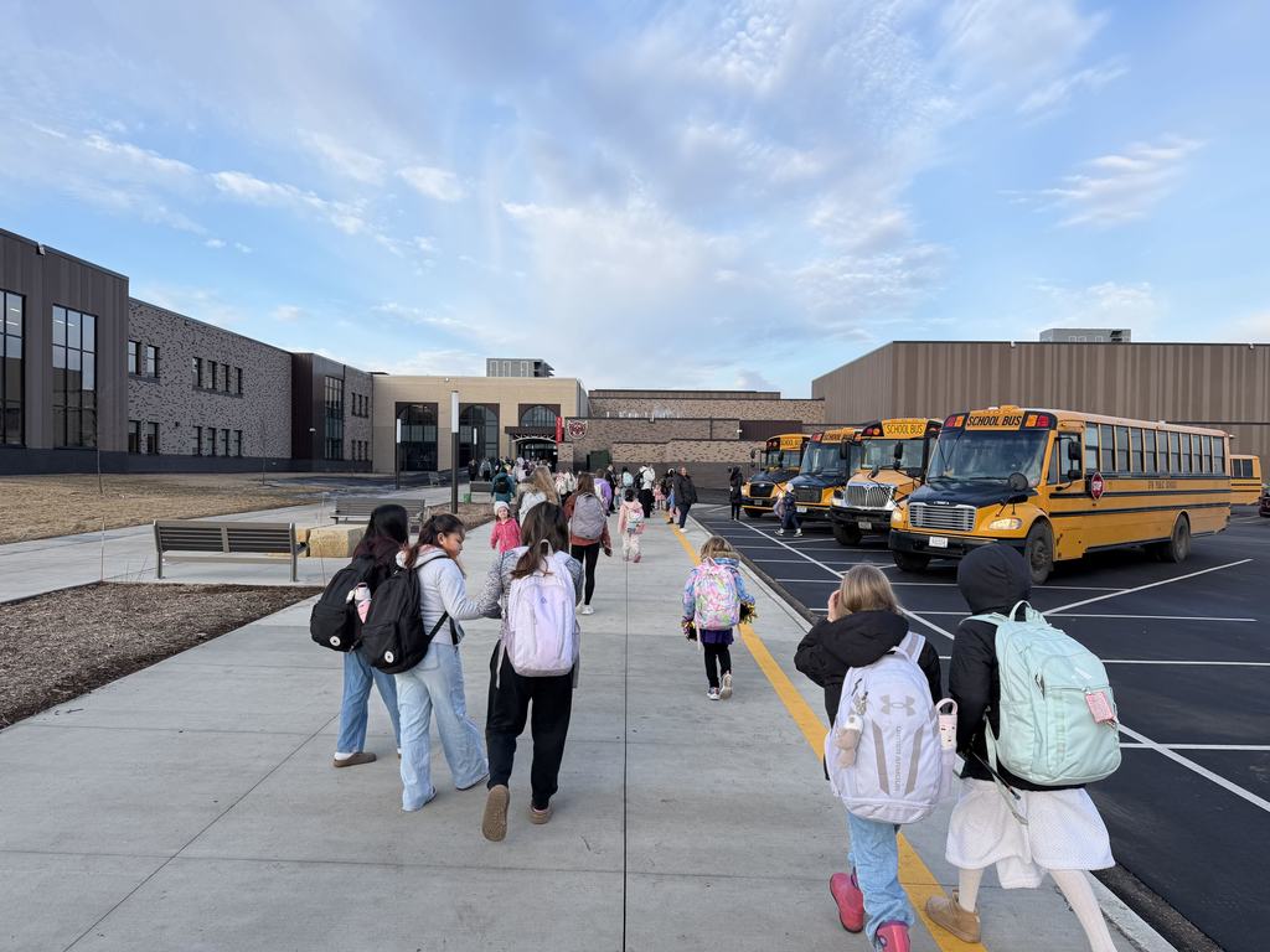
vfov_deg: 56.8
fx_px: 881
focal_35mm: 24
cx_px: 635
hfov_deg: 71.6
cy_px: 476
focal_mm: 6.76
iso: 80
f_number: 1.78
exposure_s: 1/1211
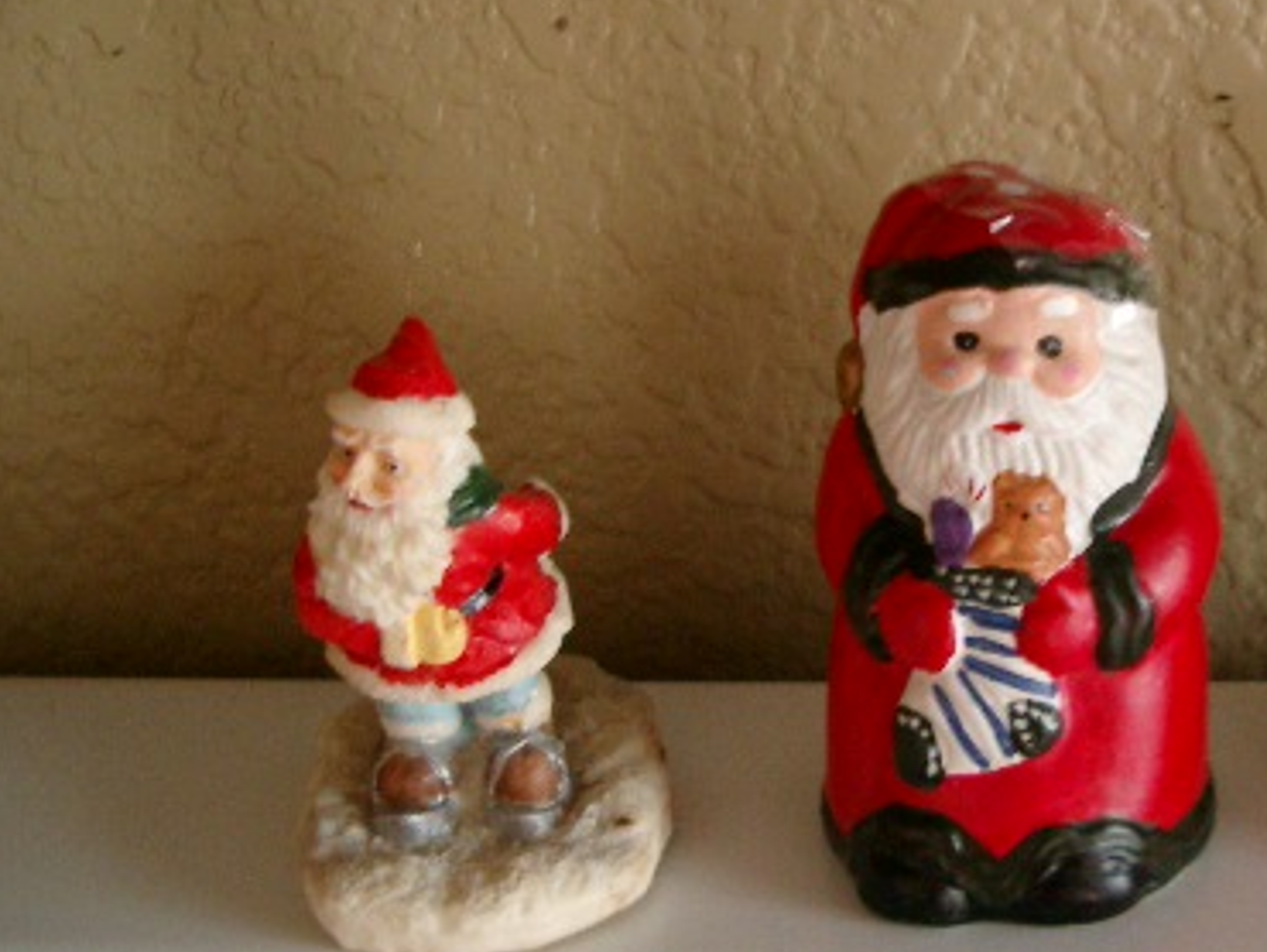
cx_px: 1086
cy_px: 452
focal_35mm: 64
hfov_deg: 29.3
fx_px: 2344
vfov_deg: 23.0
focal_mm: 7.6
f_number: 2.6
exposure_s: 1/13
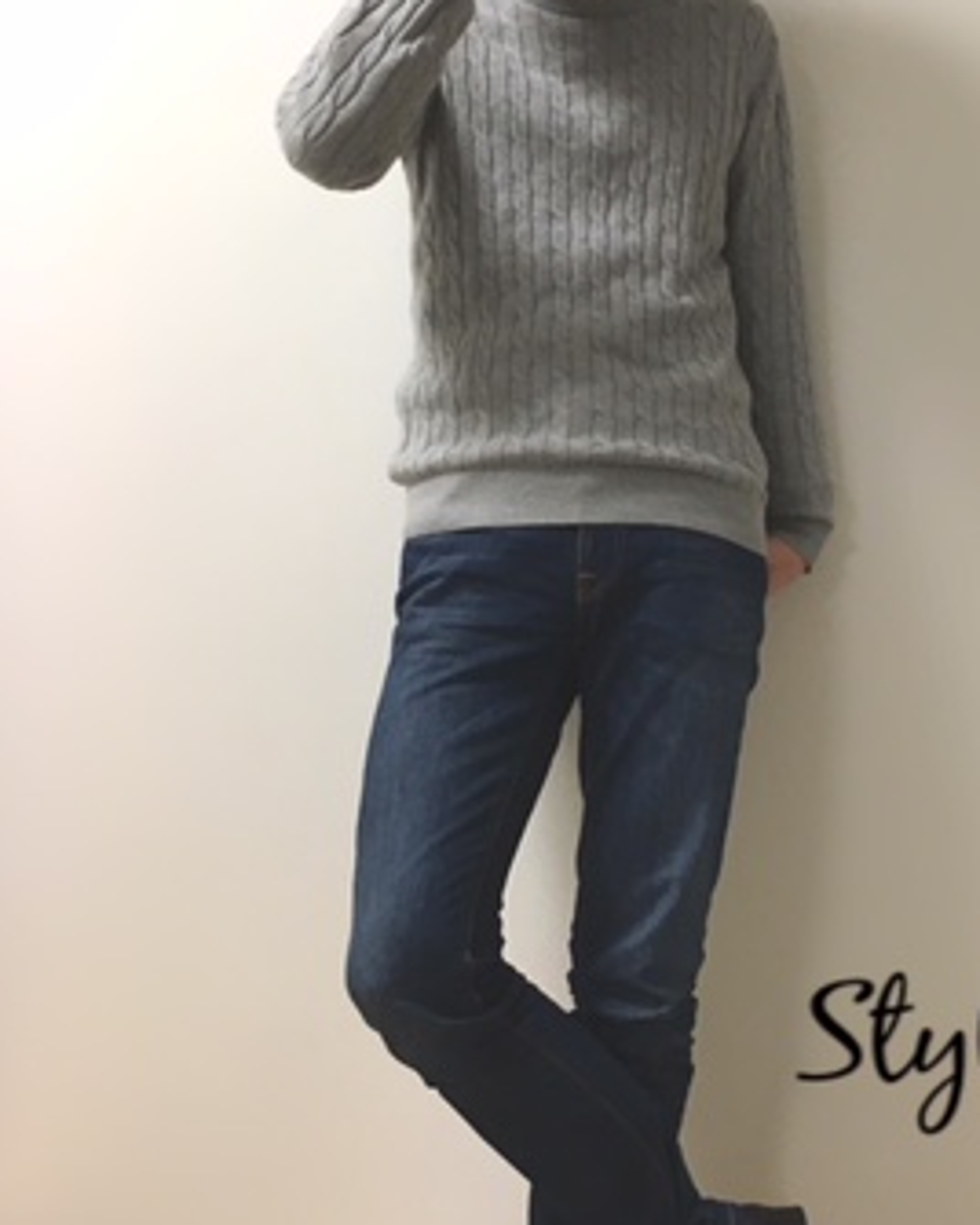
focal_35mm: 54
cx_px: 717
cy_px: 505
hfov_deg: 27.8
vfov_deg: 34.7
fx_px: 1958
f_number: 2.2
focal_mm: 4.15
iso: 32
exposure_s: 1/30
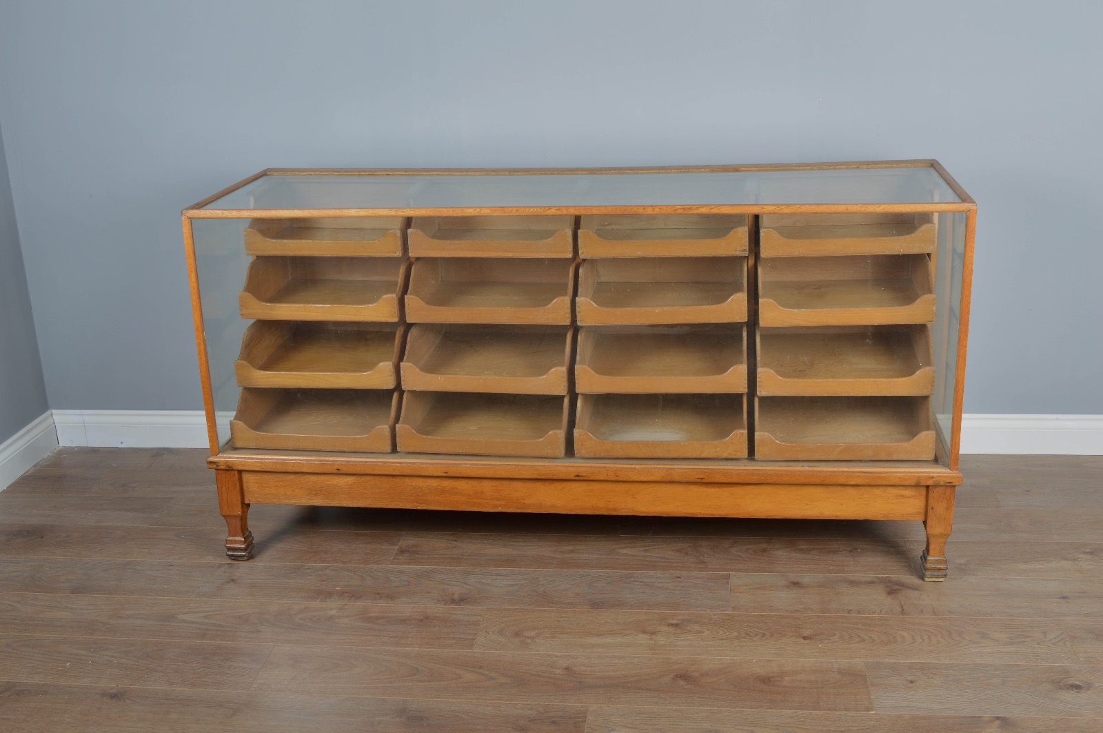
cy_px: 366
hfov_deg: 46.4
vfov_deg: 31.8
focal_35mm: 42
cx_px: 552
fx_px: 1285
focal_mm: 28
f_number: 10
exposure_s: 1/160
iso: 100
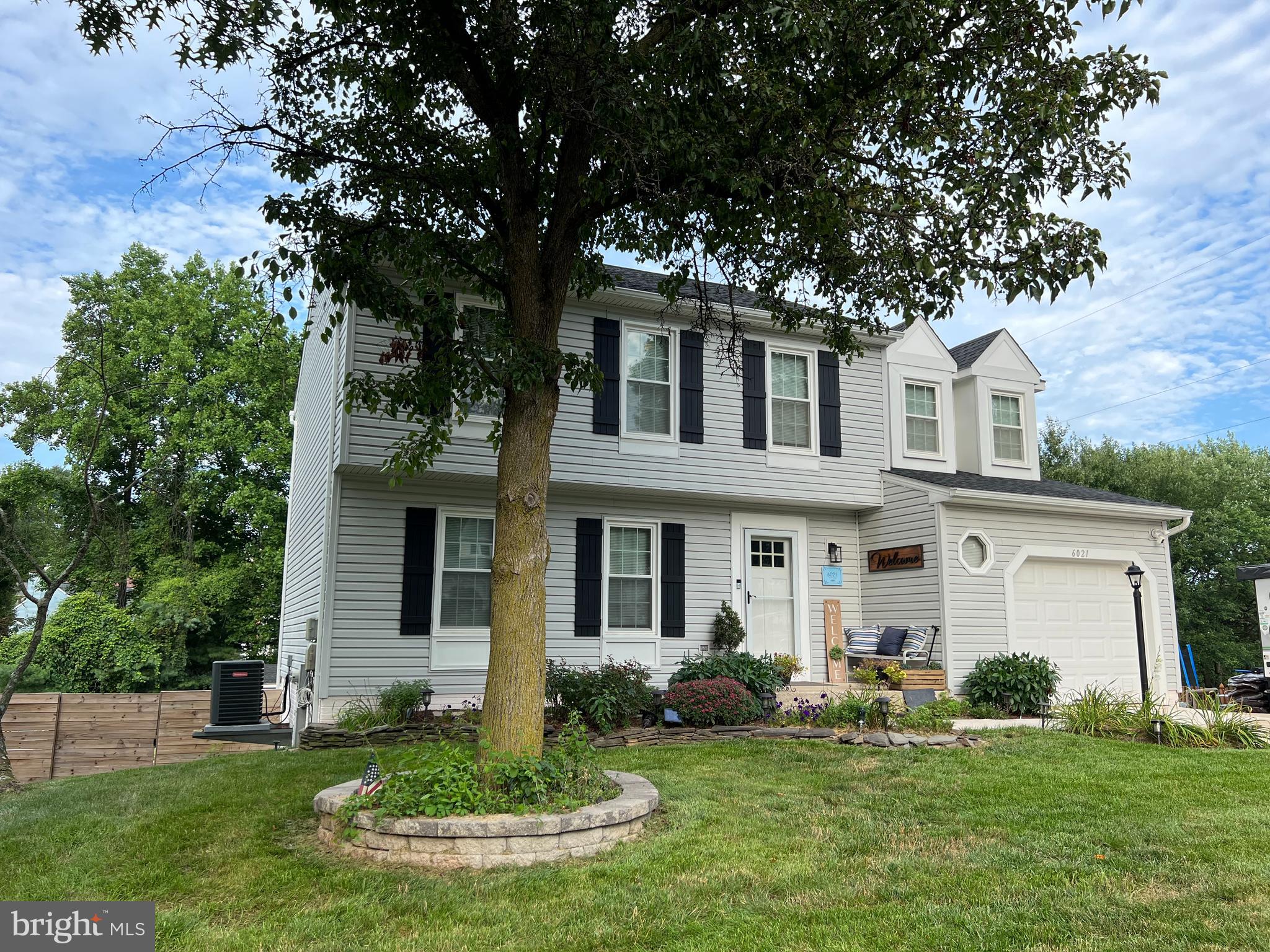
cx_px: 635
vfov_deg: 53.1
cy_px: 476
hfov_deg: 67.3
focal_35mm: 26
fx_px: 954
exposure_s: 1/1058
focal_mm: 5.7
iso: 50
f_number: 1.5
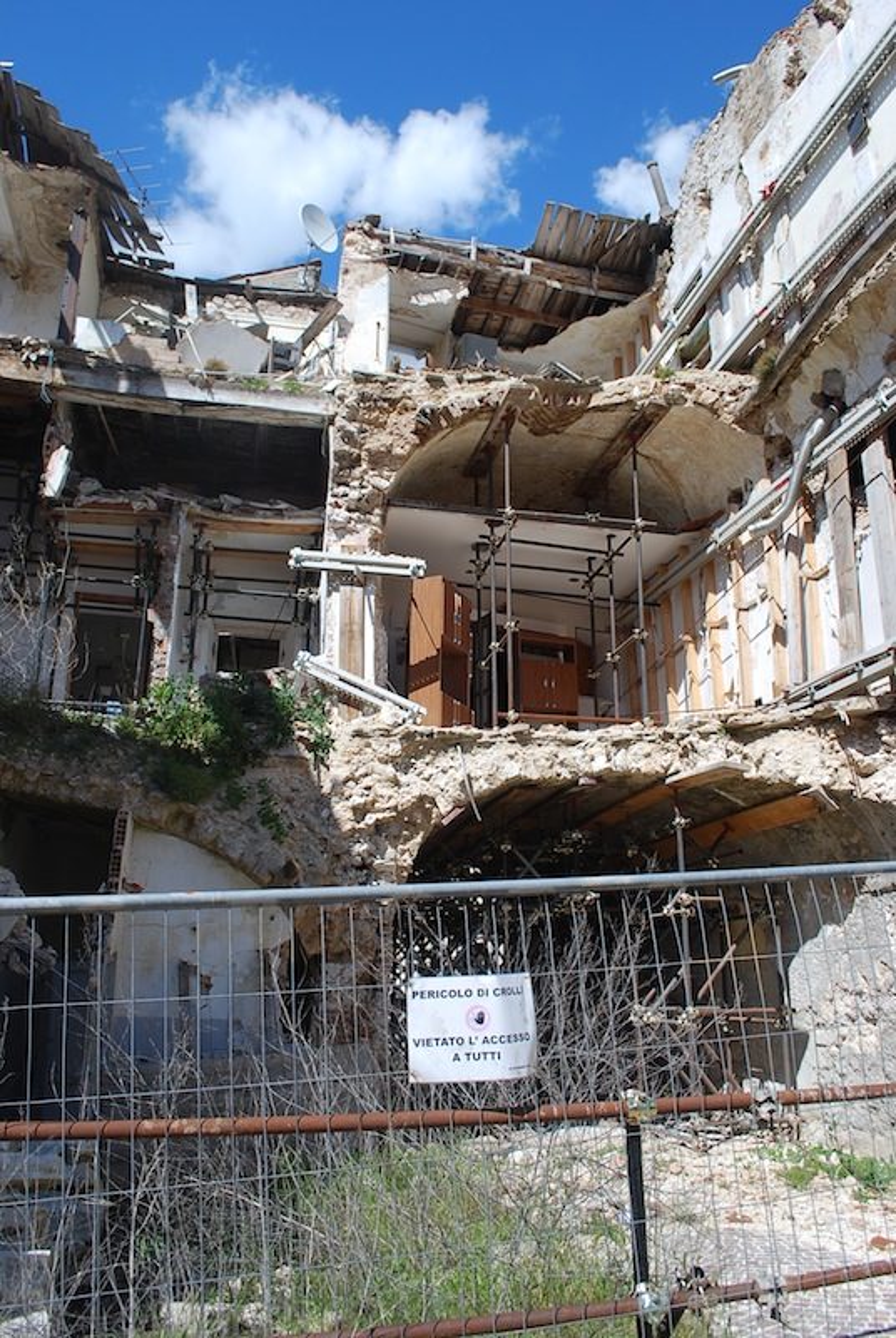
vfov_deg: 67.3
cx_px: 448
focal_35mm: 27
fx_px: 1004
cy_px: 669
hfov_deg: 48.1
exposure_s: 1/200
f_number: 7.1
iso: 100
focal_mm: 18
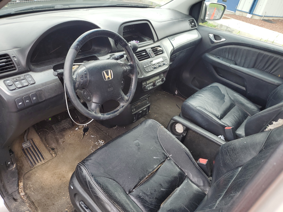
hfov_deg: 67.3
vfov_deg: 53.1
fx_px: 213
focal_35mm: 26
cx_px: 142
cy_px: 106
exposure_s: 1/125
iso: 50
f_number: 1.5
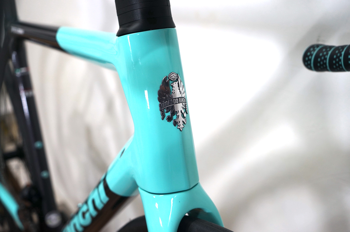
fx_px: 389
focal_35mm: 40
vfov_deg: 33.3
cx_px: 175
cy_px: 116
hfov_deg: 48.5
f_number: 4.5
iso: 500
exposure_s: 1/60
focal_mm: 40
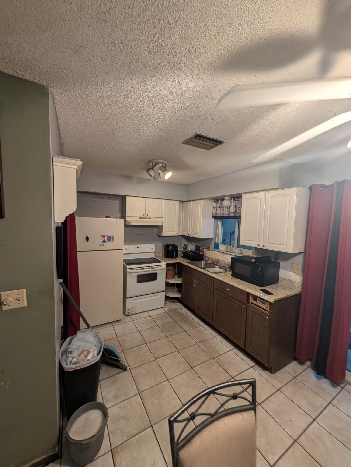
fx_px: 162
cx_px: 176
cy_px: 234
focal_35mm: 12
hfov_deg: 94.6
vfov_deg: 110.5
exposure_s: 1/60
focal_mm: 2.02
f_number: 1.7
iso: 68
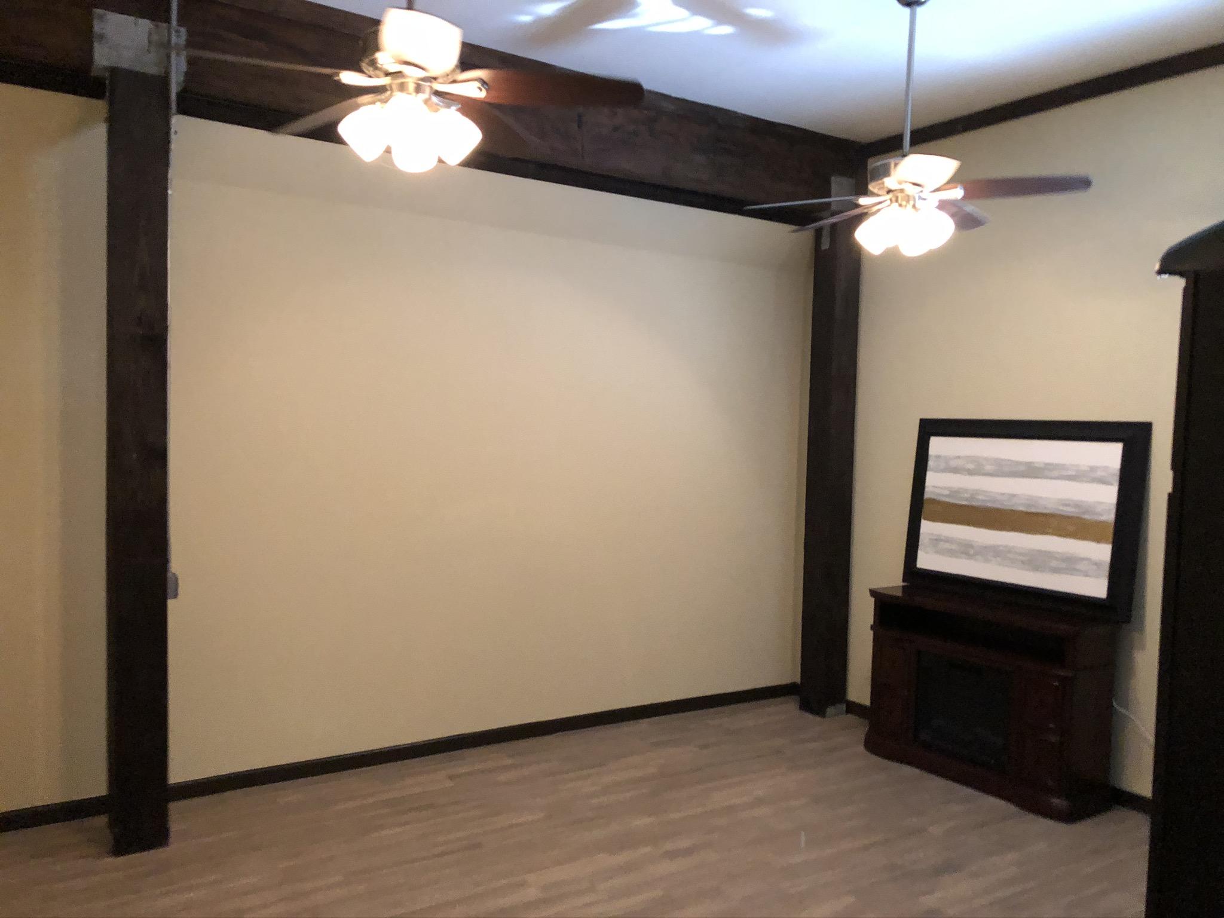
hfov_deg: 63.4
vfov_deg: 49.7
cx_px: 612
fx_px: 990
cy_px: 459
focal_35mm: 28
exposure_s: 1/15
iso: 100
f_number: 1.8
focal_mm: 4
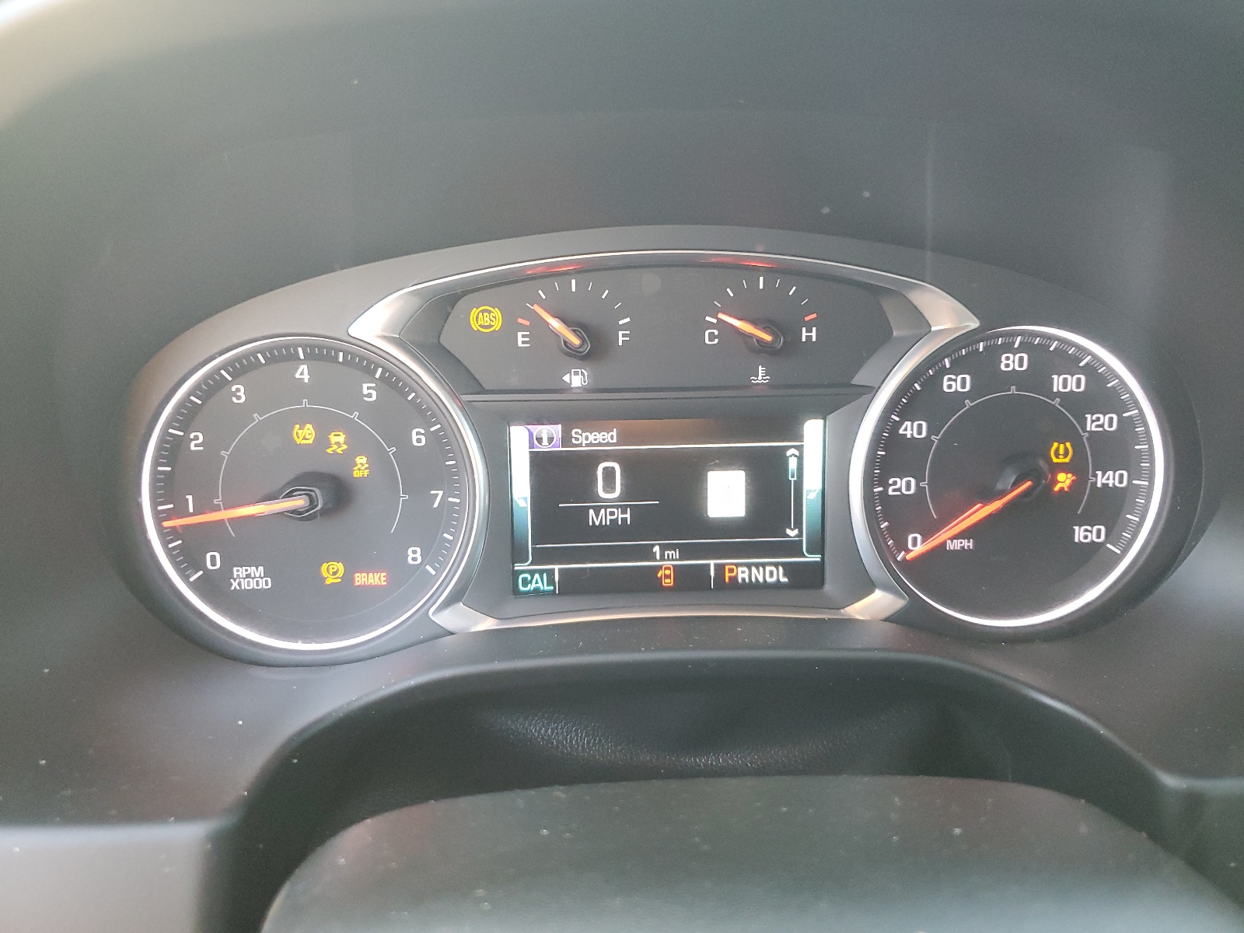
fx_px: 934
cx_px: 622
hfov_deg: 67.3
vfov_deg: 53.1
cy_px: 466
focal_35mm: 26
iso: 245
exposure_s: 1/60.2
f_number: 1.5
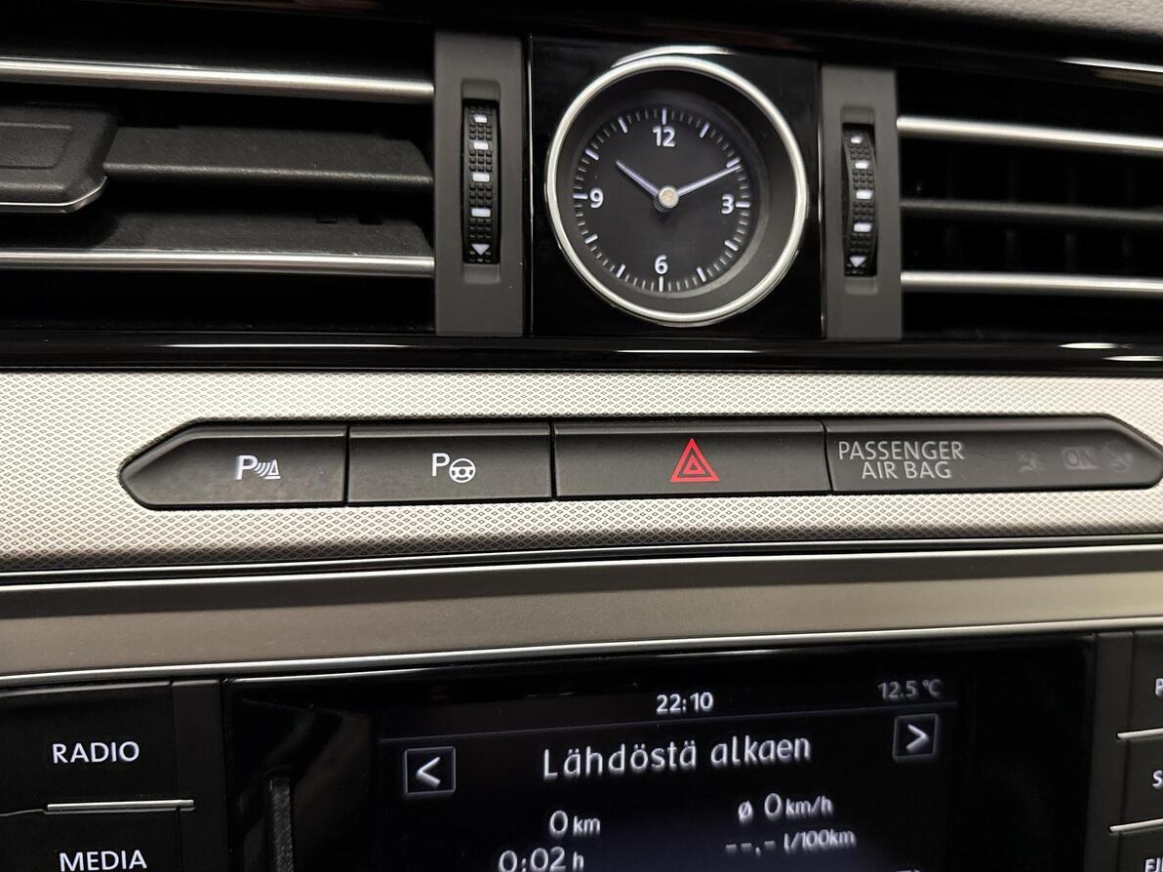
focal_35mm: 29
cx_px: 641
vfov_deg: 48.2
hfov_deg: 61.5
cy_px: 400
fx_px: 974
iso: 320
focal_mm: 6.76
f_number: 1.78
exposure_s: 1/57
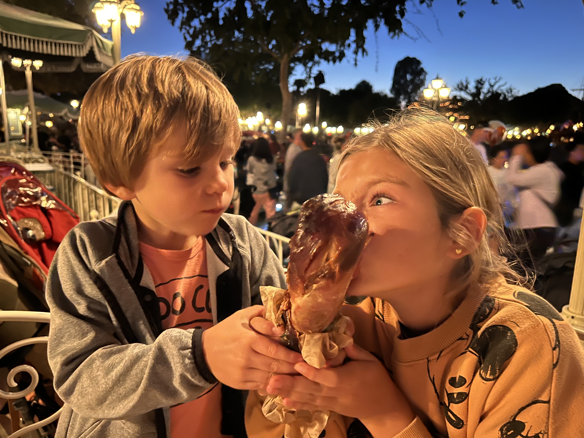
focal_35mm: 26
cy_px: 219
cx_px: 292
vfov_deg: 53.1
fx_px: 439
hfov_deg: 67.3
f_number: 1.5
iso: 1250
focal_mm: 5.7
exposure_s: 1/15
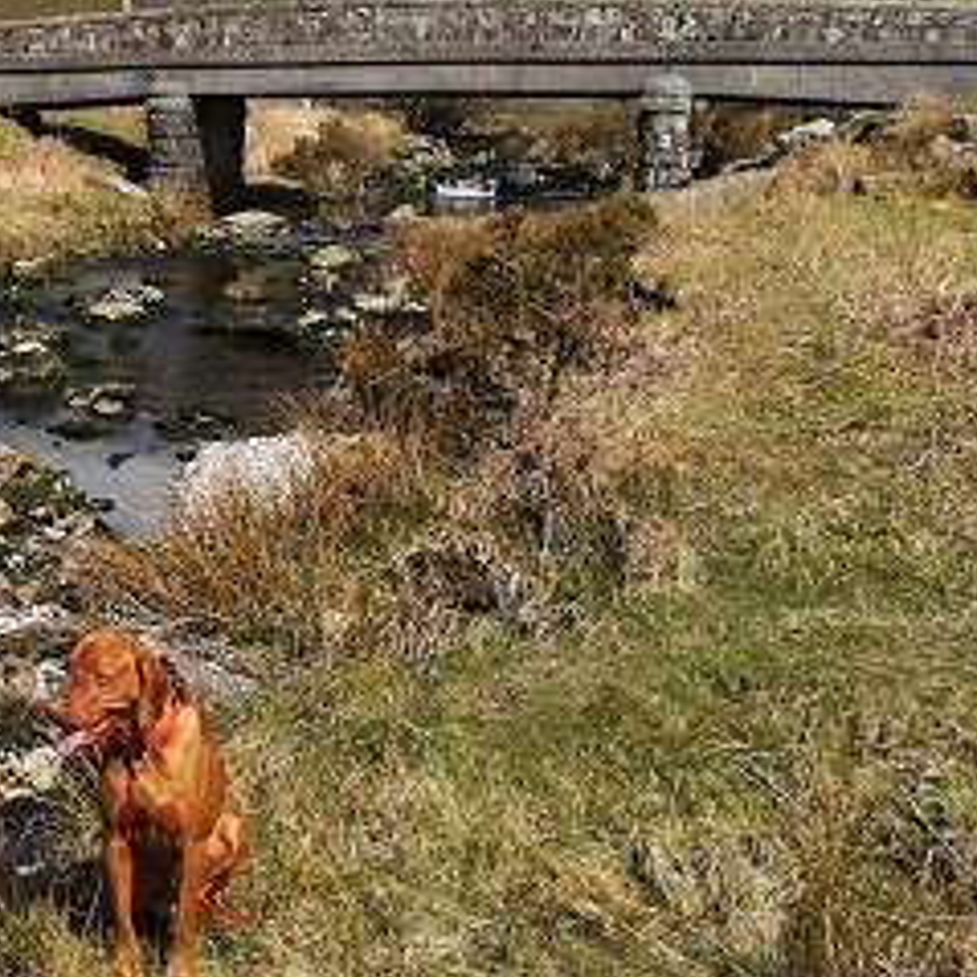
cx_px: 12
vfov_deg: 35.2
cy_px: 370
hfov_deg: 32.6
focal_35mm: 48
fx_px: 1533
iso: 50
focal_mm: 3.83
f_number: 2.2
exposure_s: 1/1133
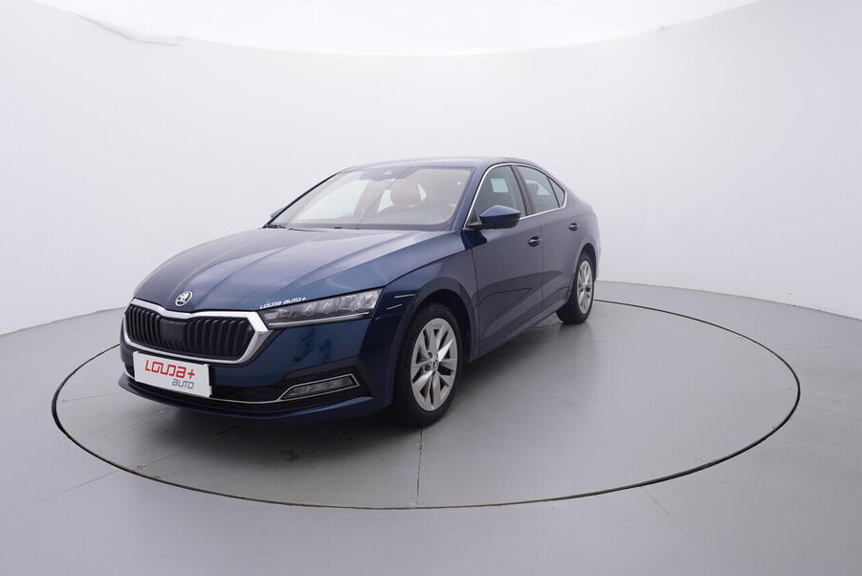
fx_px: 613
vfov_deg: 50.3
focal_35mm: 26
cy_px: 263
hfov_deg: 70.3
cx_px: 427
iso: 200
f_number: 5
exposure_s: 1/80
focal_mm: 15
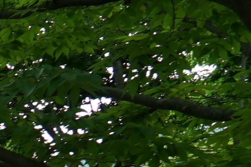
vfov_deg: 7.4
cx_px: -603
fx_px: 1144
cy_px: 496
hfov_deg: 8.9
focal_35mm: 164
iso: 400
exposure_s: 1/400
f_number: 5.6
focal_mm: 24
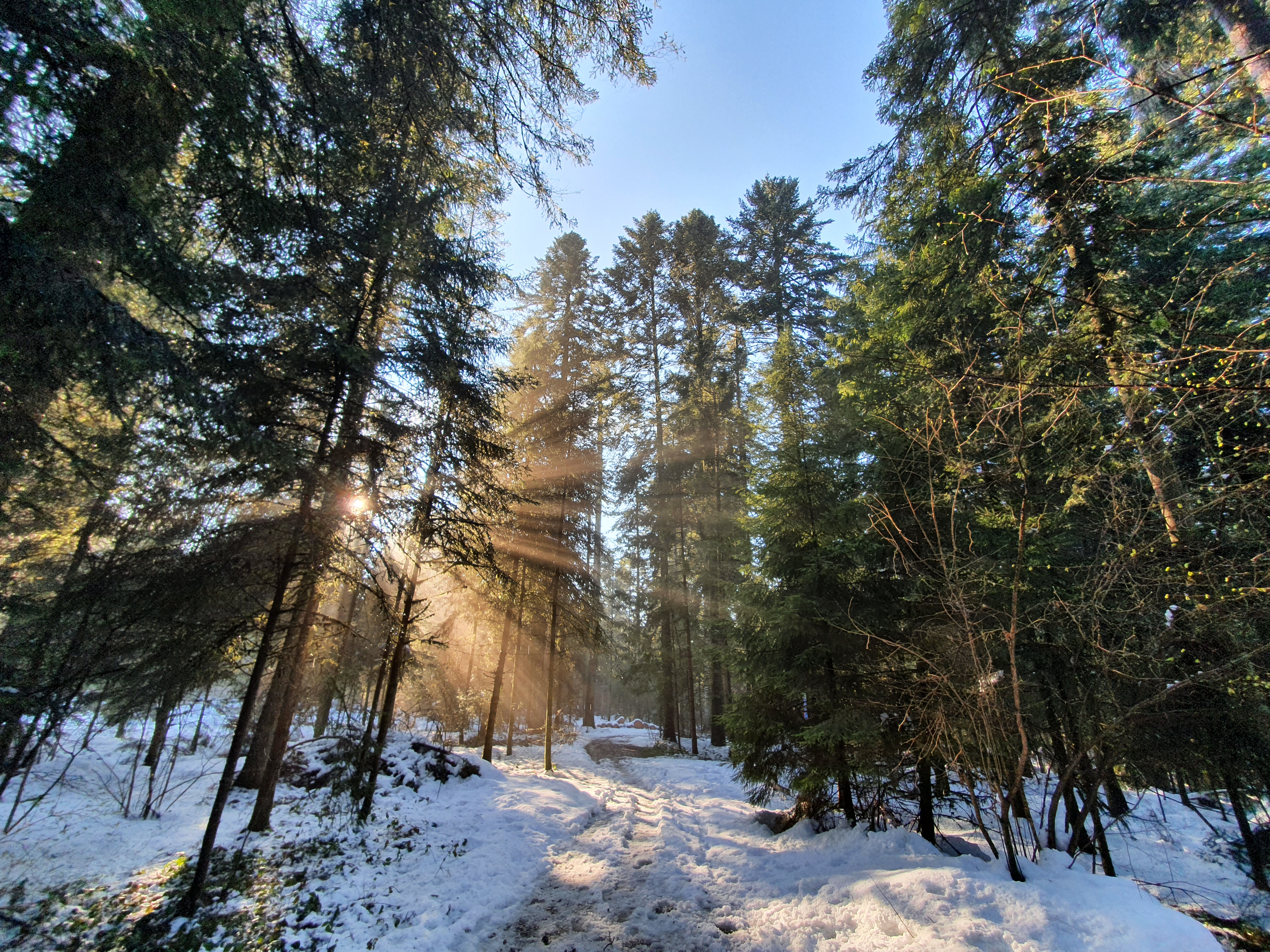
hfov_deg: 106.2
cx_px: 635
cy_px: 476
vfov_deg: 89.9
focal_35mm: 13
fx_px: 477
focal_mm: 1.8
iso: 50
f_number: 2.2
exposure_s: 1/161
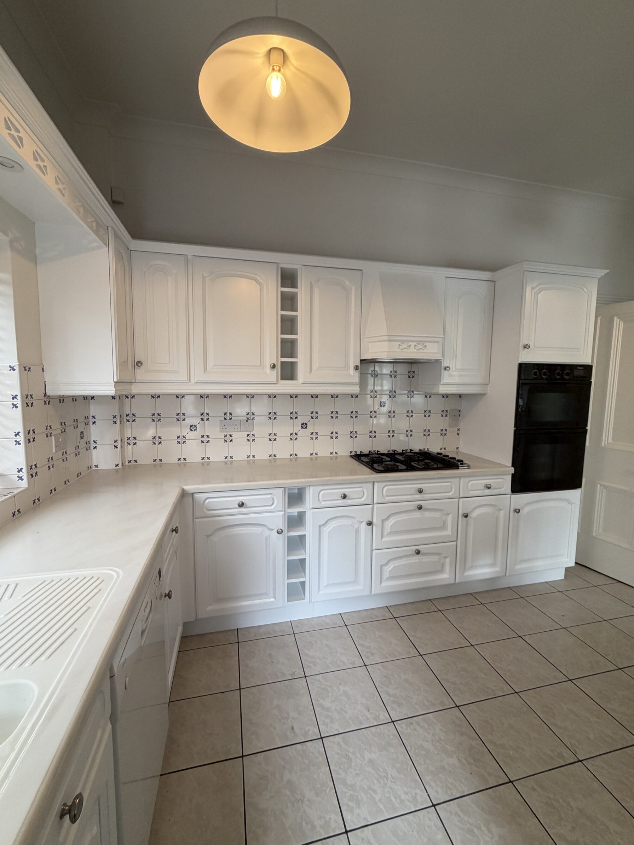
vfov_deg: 98.2
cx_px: 316
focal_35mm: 15
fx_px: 366
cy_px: 419
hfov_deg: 81.8
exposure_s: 1/100
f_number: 2.2
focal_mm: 2.22
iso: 200
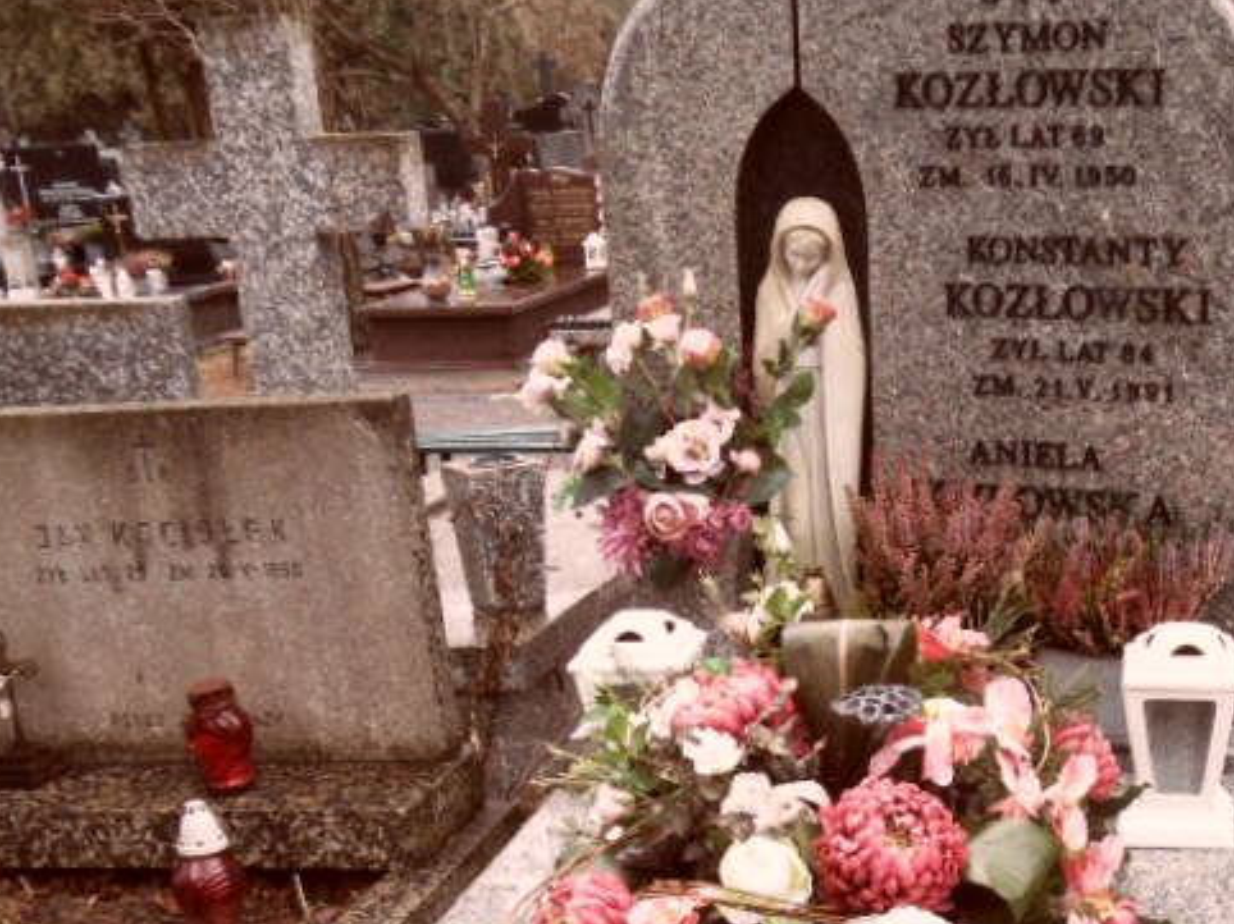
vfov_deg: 27.8
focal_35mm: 51
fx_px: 1817
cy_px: 765
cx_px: 963
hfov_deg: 36.4
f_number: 3.2
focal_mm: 3.9
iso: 100
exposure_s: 1/60
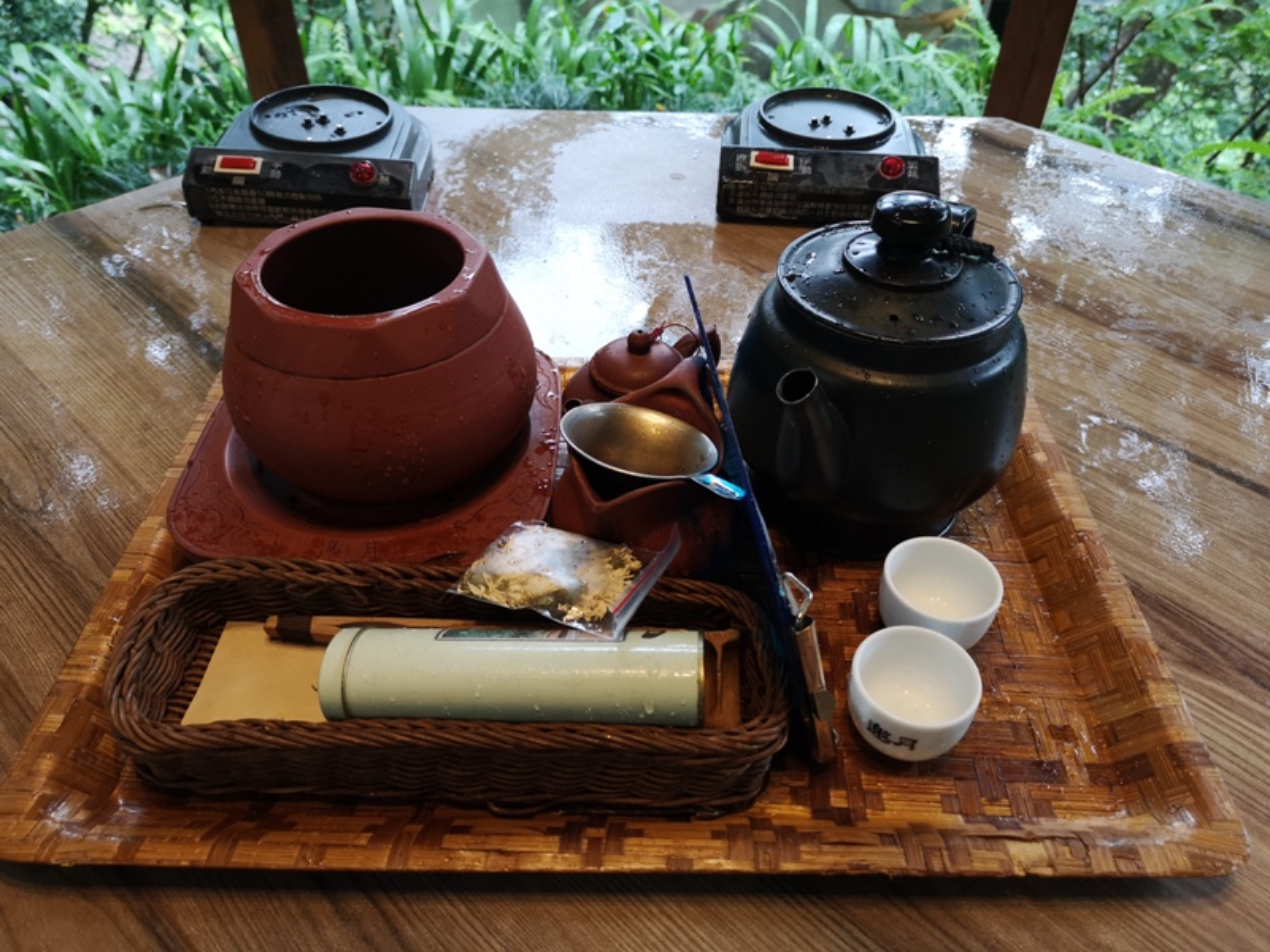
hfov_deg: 65.3
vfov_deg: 51.4
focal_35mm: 27
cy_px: 476
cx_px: 635
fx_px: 991
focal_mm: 3.95
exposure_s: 1/40
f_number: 1.8
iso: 160
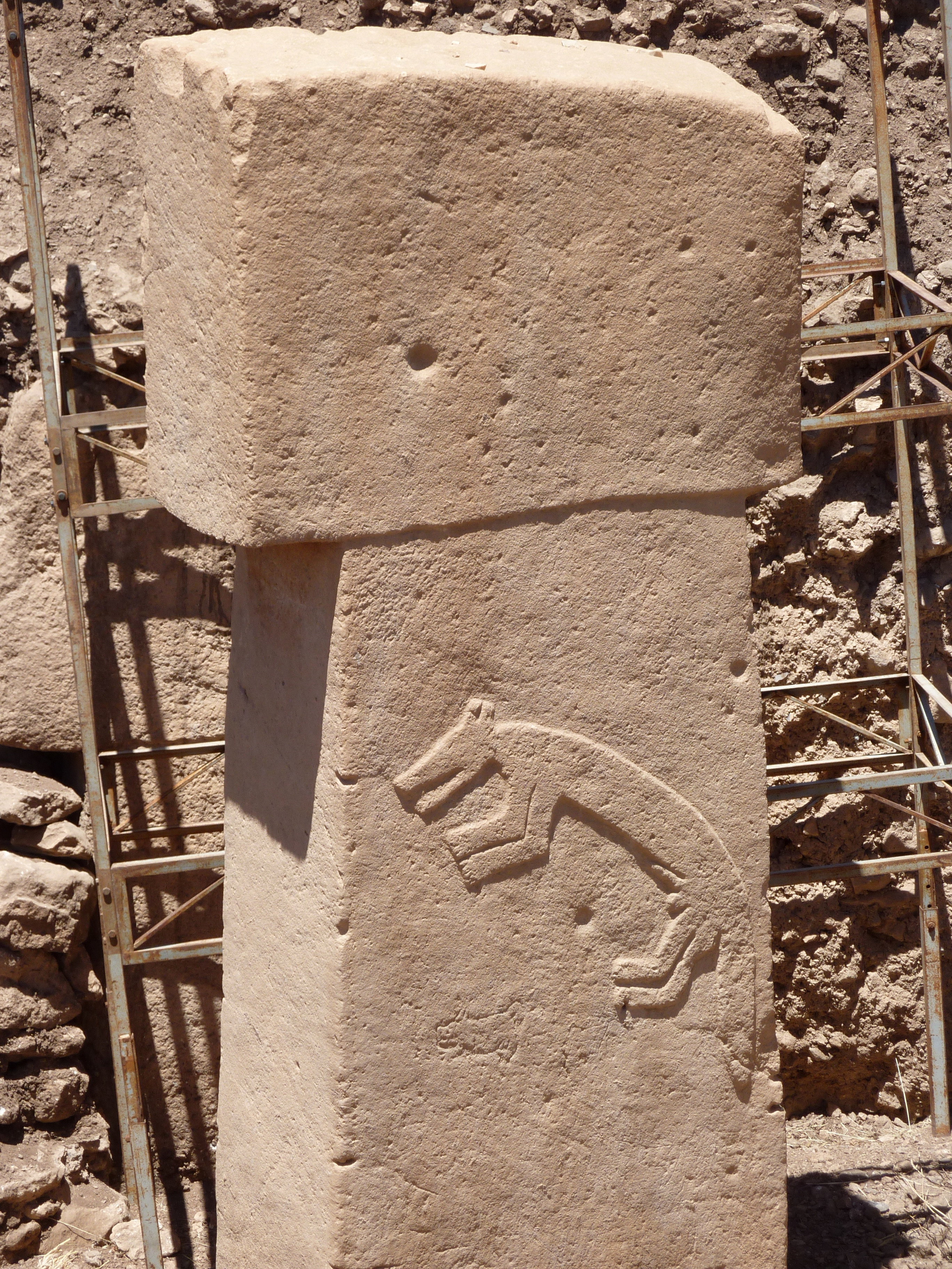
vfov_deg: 16.6
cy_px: 634
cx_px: 476
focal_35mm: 119
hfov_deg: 12.5
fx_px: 4364
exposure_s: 1/400
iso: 80
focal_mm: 19.5
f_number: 4.4
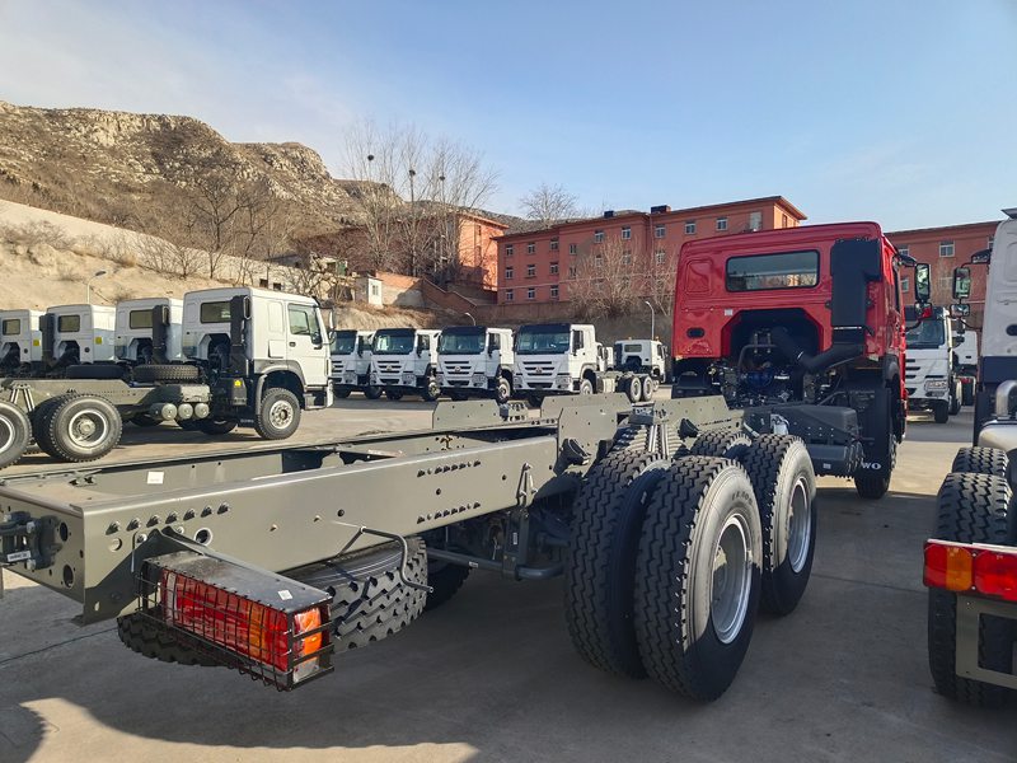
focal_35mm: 23
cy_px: 382
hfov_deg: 73.9
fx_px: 676
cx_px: 508
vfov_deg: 58.9
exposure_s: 1/237
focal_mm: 5.59
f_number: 1.88
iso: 100
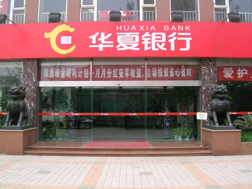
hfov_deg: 54.0
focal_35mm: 34
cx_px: 126
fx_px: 248
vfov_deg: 41.8
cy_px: 94
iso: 50
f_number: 4.9
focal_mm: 5.7
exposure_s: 1/74.4
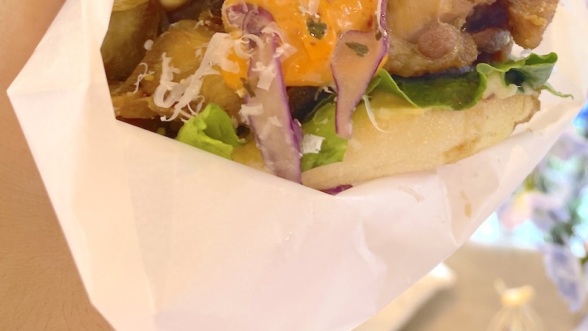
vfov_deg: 26.1
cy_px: -12
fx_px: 671
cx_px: 395
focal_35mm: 43
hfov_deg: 46.6
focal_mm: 4.25
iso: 64
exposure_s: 1/100
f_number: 1.8
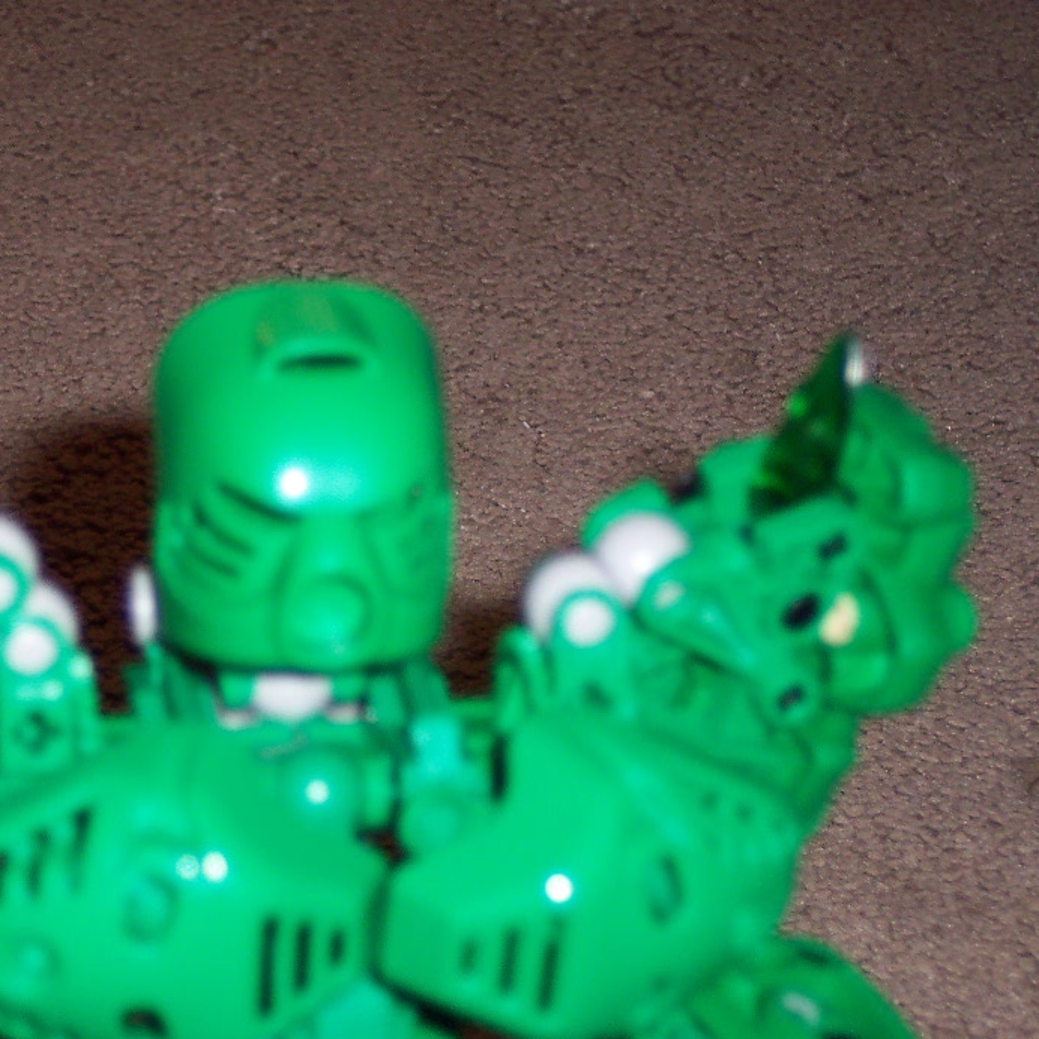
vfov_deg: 13.9
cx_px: 228
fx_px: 4245
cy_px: 605
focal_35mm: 125
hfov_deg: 13.9
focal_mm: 16
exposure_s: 1/45
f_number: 3.8
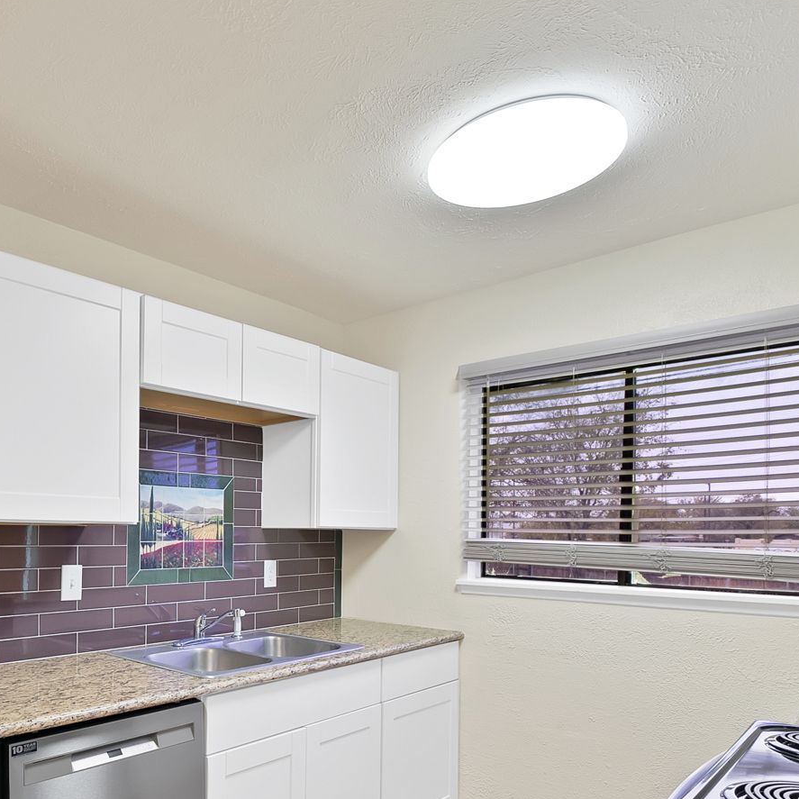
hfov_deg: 63.3
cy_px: 517
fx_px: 601
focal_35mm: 23
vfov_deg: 65.9
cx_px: 199
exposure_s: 1/5
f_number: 9
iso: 640
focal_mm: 12
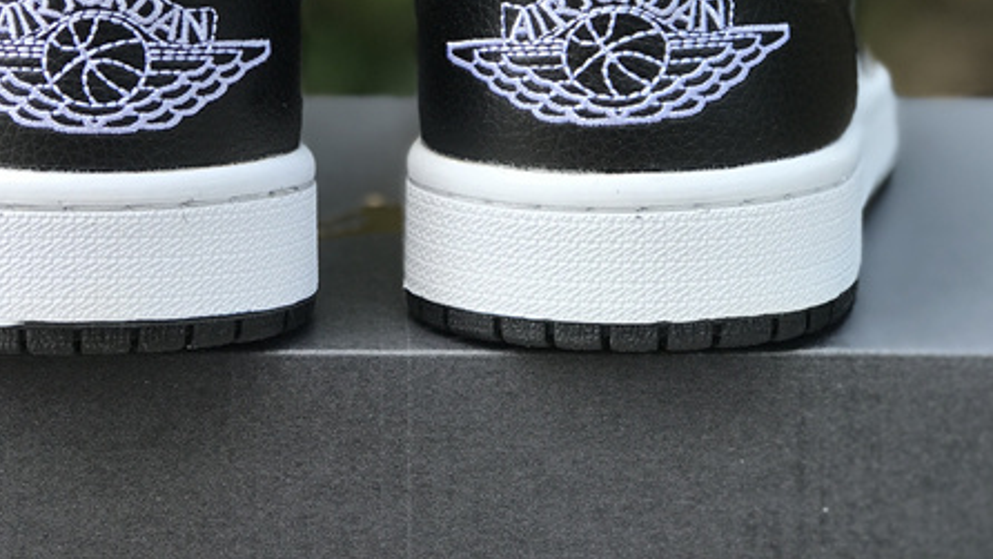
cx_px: 361
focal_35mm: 103
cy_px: -52
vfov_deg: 11.6
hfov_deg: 20.7
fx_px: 2712
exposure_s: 1/100
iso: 25
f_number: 2.8
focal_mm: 6.6
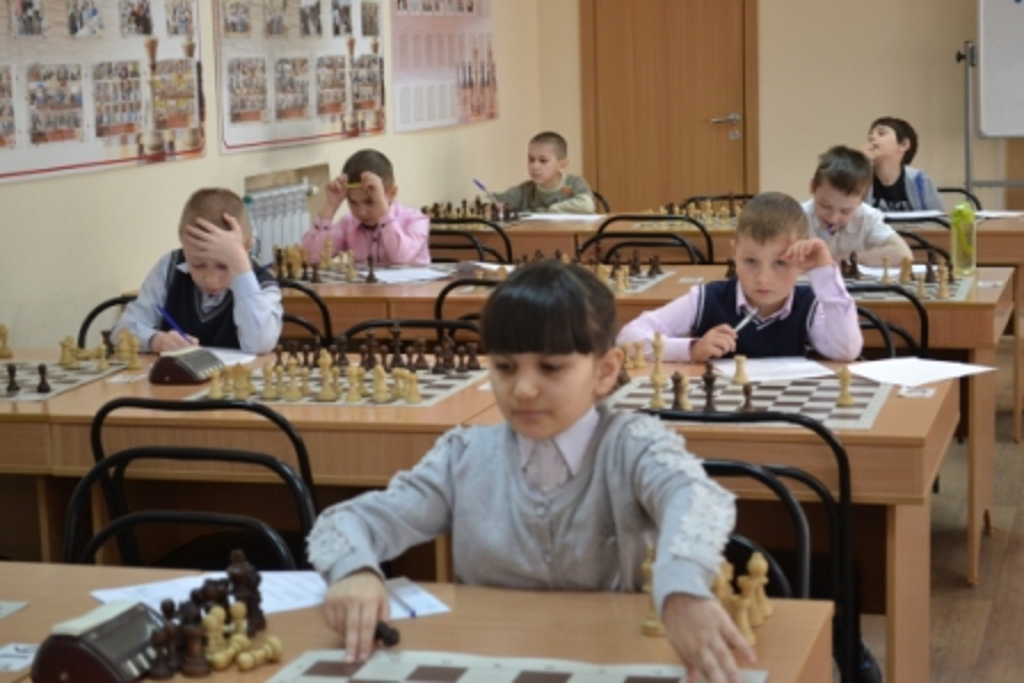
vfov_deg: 18.9
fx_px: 2049
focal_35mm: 72
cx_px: 512
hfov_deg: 28.1
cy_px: 342
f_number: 5.3
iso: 1100
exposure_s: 1/60
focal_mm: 48
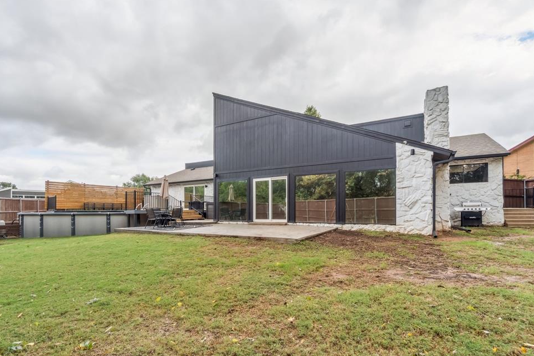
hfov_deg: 96.7
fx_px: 237
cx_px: 265
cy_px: 169
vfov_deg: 73.7
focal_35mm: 16
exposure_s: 1/200
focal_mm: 10
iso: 100
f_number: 8
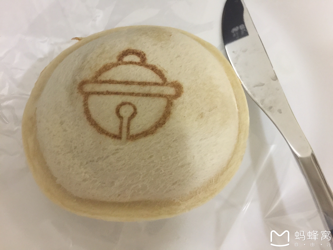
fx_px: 279
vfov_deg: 48.2
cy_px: 125
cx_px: 166
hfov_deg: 61.7
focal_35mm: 29
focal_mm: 4.15
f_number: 2.2
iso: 100
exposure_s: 1/10
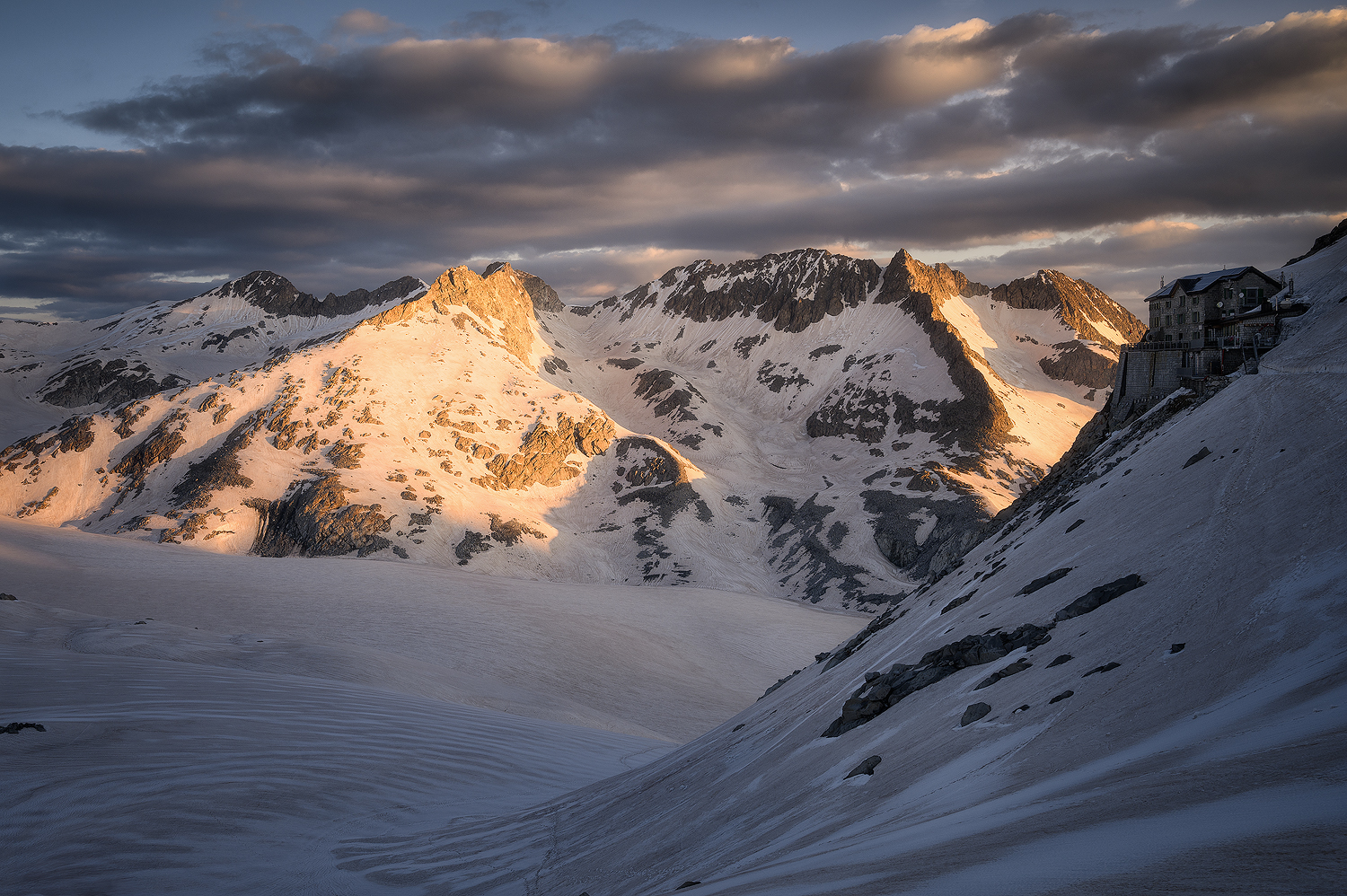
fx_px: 1234
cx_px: 674
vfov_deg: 39.9
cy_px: 448
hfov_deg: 57.3
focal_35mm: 33
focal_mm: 33
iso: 100
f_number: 13
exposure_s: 1/30
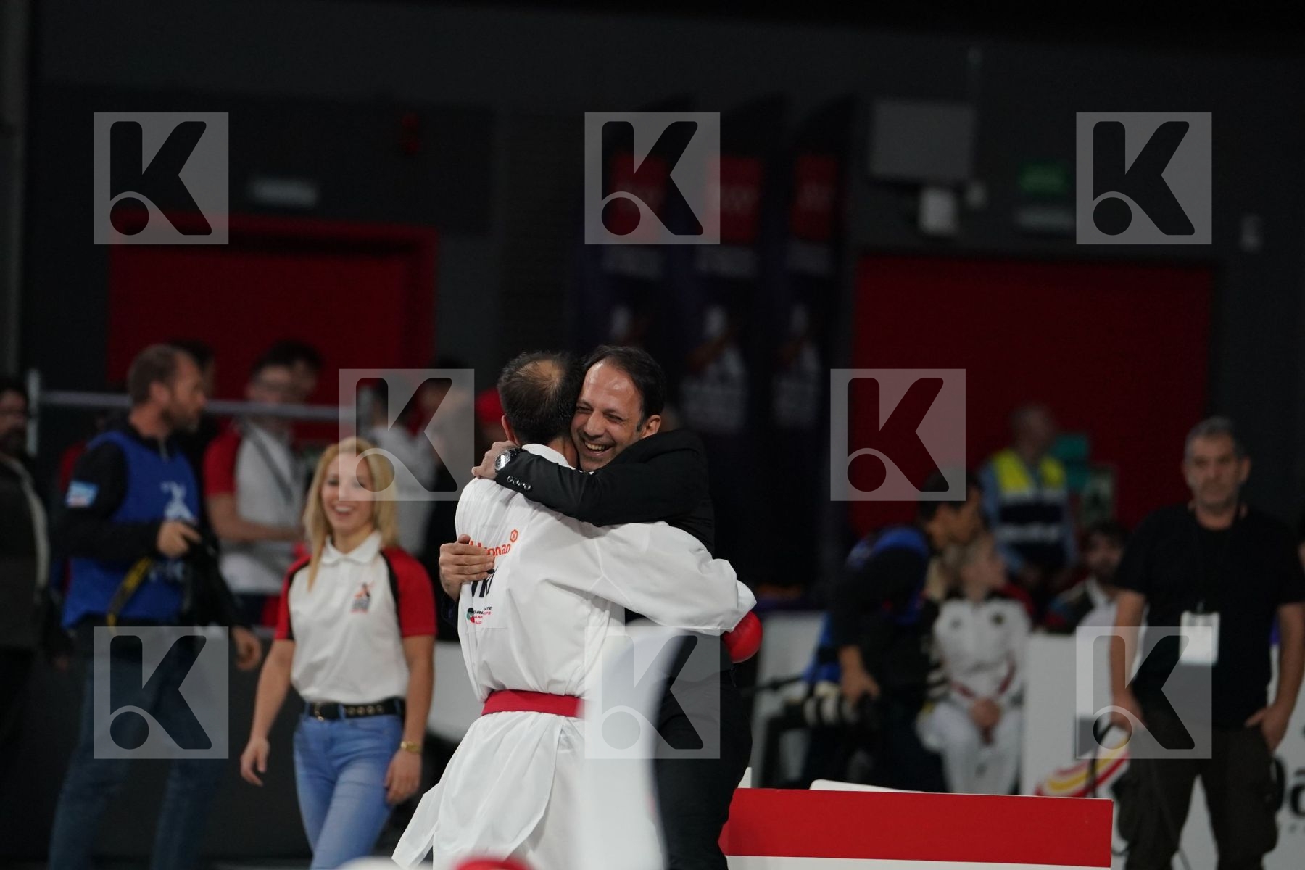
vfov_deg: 4.6
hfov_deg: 6.9
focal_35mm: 300
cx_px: 652
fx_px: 10874
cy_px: 435
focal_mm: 200
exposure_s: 1/1000
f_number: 2.8
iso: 2000
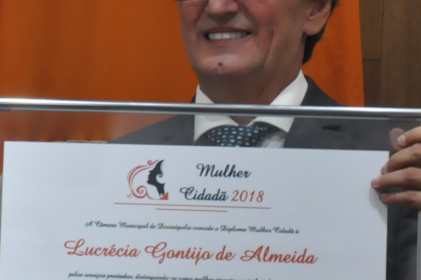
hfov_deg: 4.7
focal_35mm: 437
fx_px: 5110
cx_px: -128
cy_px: 45
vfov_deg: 3.1
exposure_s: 1/125
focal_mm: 105
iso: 2000
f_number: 5.6
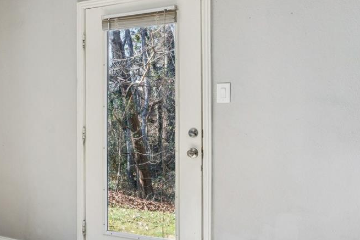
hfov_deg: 34.2
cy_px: 108
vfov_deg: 26.1
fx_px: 519
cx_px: -16
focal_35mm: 52
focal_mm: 16.6
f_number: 11
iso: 100
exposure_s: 1/10
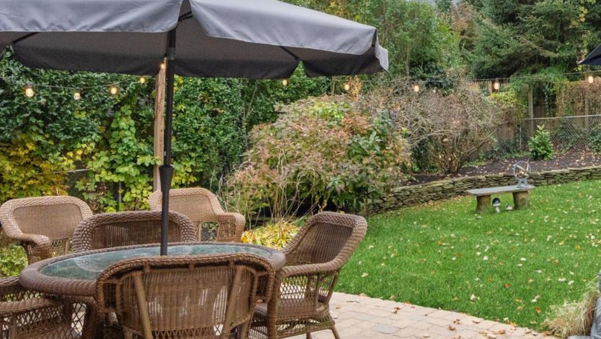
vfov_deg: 29.7
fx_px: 638
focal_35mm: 40
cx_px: 474
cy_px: 140
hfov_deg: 47.9
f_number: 5.6
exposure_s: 1/320
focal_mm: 16
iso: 1250
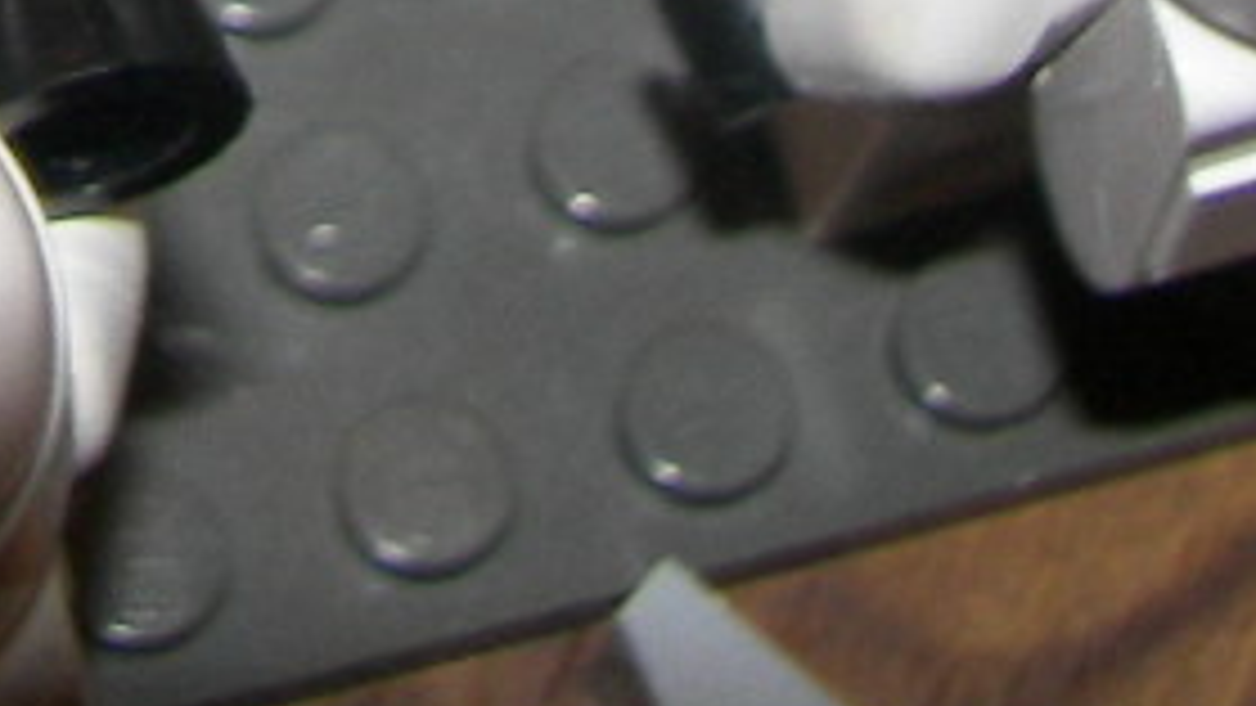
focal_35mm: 180
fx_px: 5995
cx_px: -36
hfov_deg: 11.8
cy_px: -1210
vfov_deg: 6.3
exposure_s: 1/30
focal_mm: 6
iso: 100
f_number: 2.8
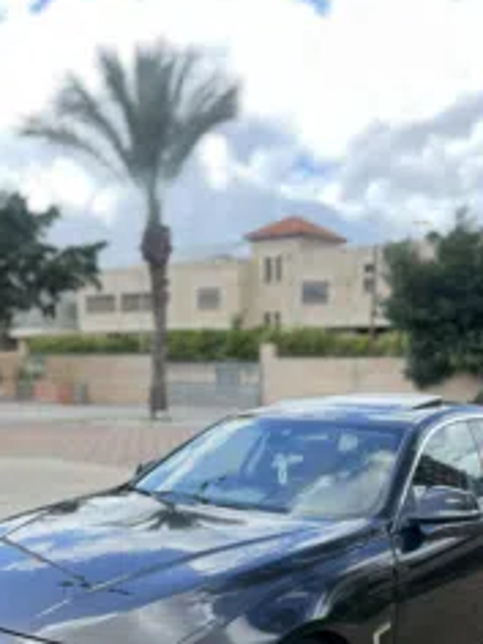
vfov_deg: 40.9
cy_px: 527
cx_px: 254
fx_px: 819
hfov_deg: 32.9
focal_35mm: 44
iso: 50
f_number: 1.5
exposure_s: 1/632
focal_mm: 5.7
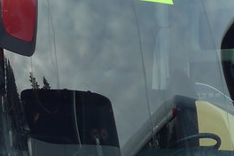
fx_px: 1105
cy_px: 93
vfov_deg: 8.1
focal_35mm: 170
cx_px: -55
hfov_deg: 11.8
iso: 80
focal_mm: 7.5
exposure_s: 1/400
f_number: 2.8
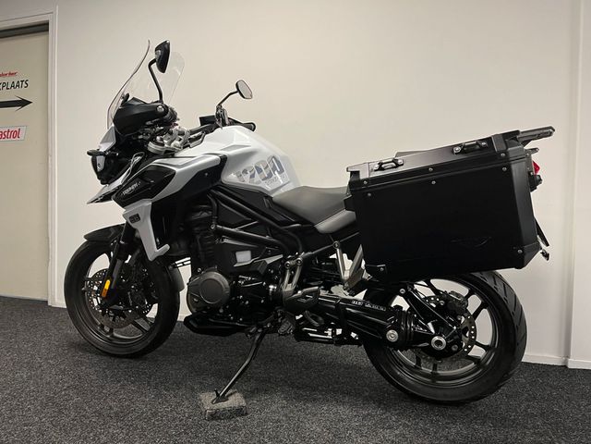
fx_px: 444
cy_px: 222
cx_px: 296
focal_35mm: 26
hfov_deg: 67.3
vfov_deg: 53.1
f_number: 1.6
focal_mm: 5.1
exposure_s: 1/50
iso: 80
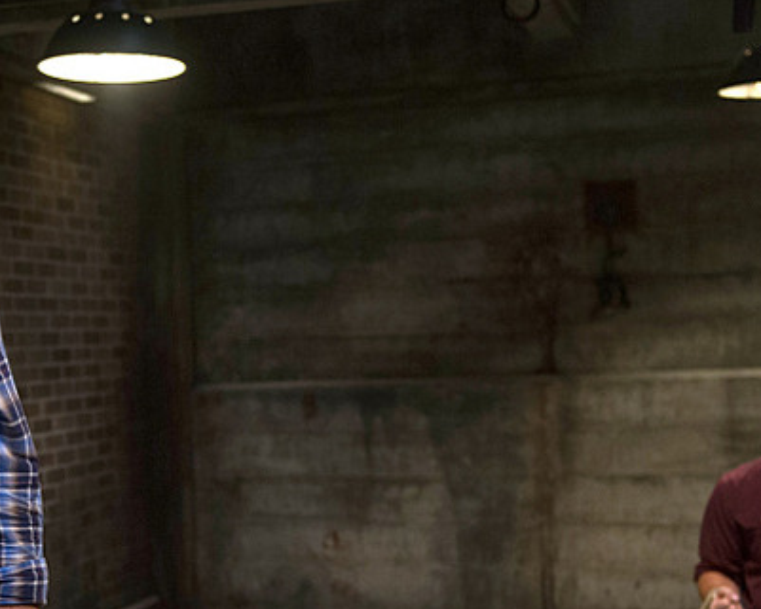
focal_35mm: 73
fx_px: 1645
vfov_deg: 20.9
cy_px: 414
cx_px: 239
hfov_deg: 25.9
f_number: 2.8
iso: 2000
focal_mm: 40
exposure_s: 1/100
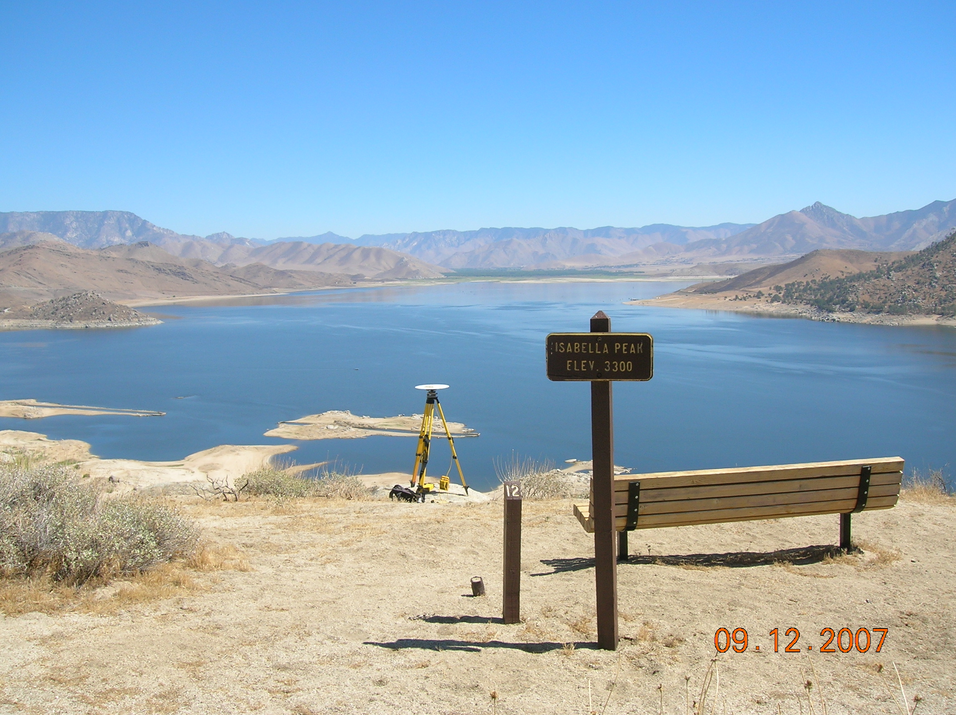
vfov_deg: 41.7
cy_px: 358
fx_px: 938
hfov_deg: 54.0
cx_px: 478
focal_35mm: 34
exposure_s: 1/406
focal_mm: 5.7
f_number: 4.9
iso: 50
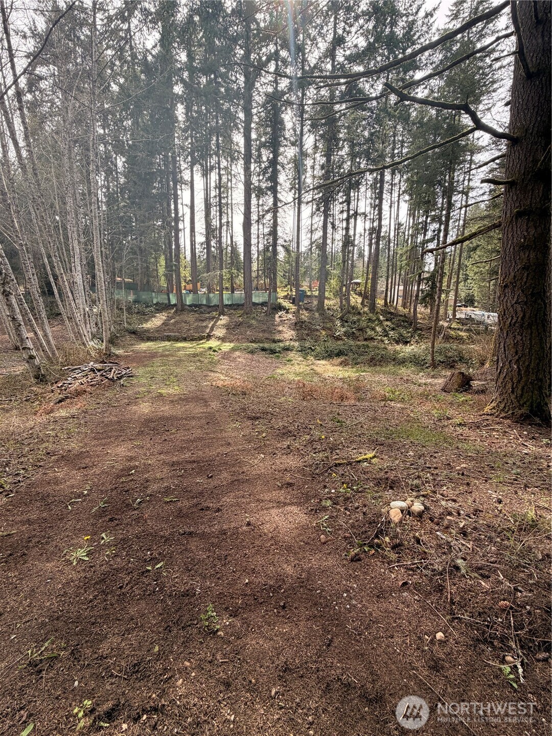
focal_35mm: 14
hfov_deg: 85.7
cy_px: 368
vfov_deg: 102.1
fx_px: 298
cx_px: 276
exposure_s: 1/235
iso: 50
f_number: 2.2
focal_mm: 2.22
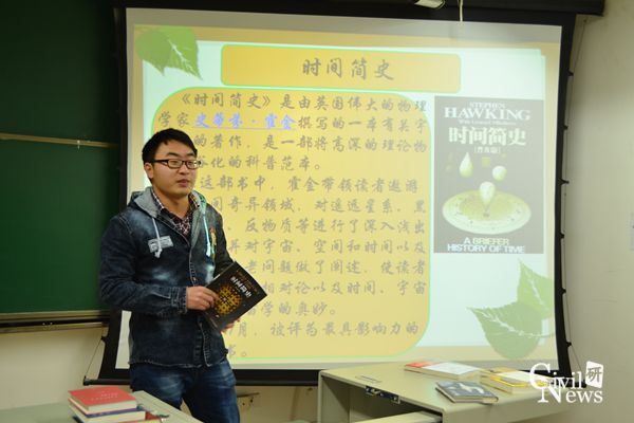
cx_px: 317
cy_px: 212
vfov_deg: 31.9
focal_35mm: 42
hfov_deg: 46.4
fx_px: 740
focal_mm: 28
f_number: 4.5
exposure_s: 1/20
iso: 200
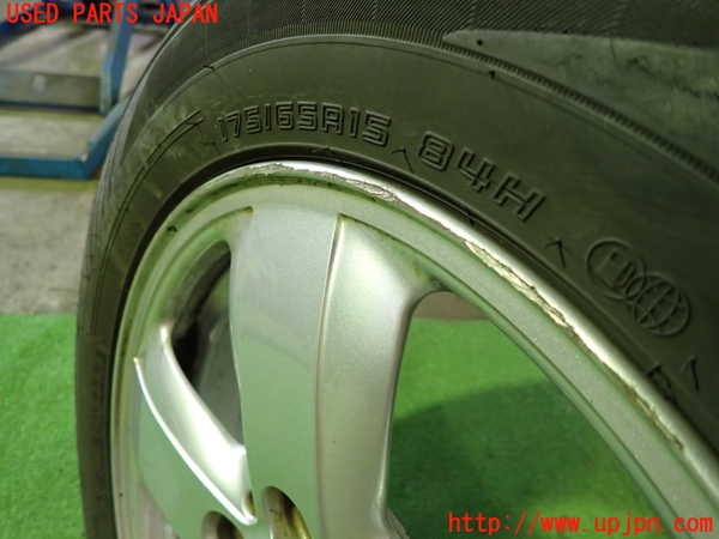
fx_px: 519
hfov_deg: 69.4
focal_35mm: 25
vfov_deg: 54.9
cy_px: 270
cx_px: 360
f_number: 2
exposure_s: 1/30
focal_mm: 4.5
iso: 500
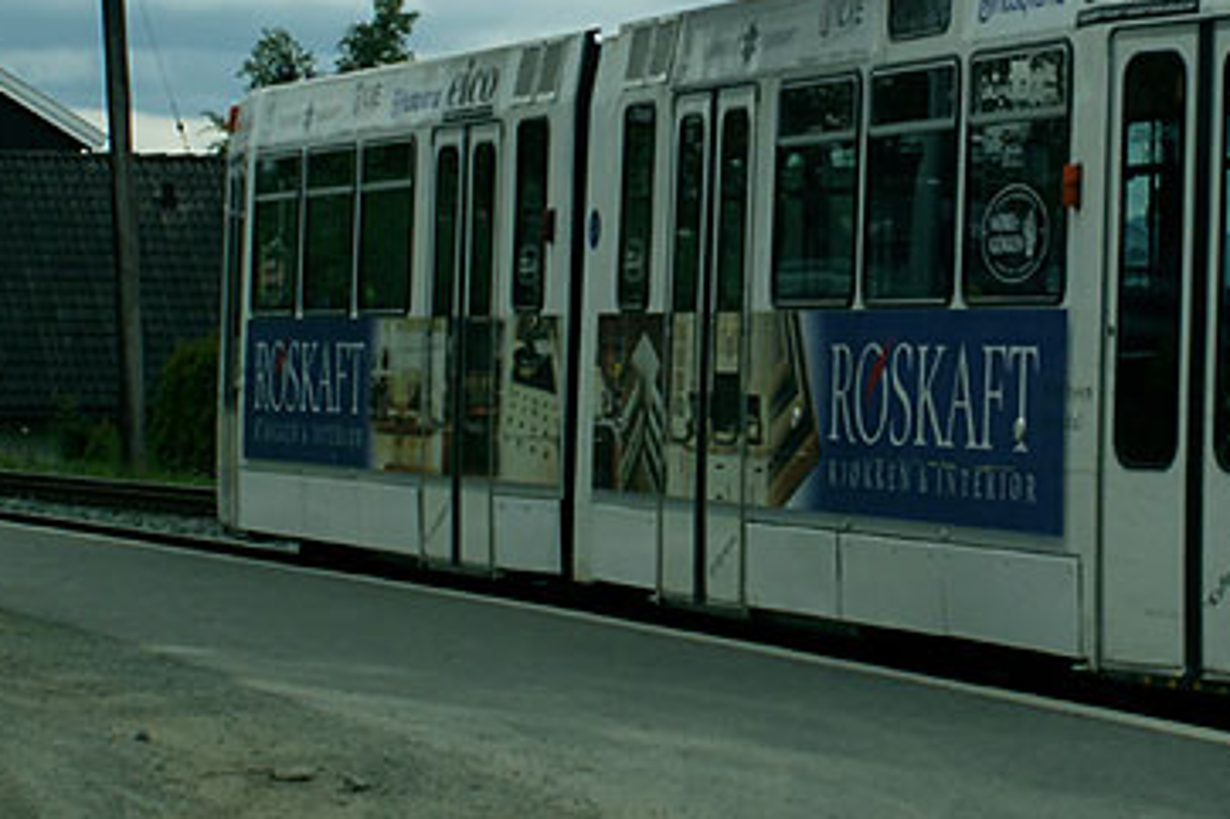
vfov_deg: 9.2
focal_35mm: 148
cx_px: 1036
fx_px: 5068
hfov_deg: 13.7
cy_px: 109
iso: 200
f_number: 8
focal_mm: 35
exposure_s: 1/500
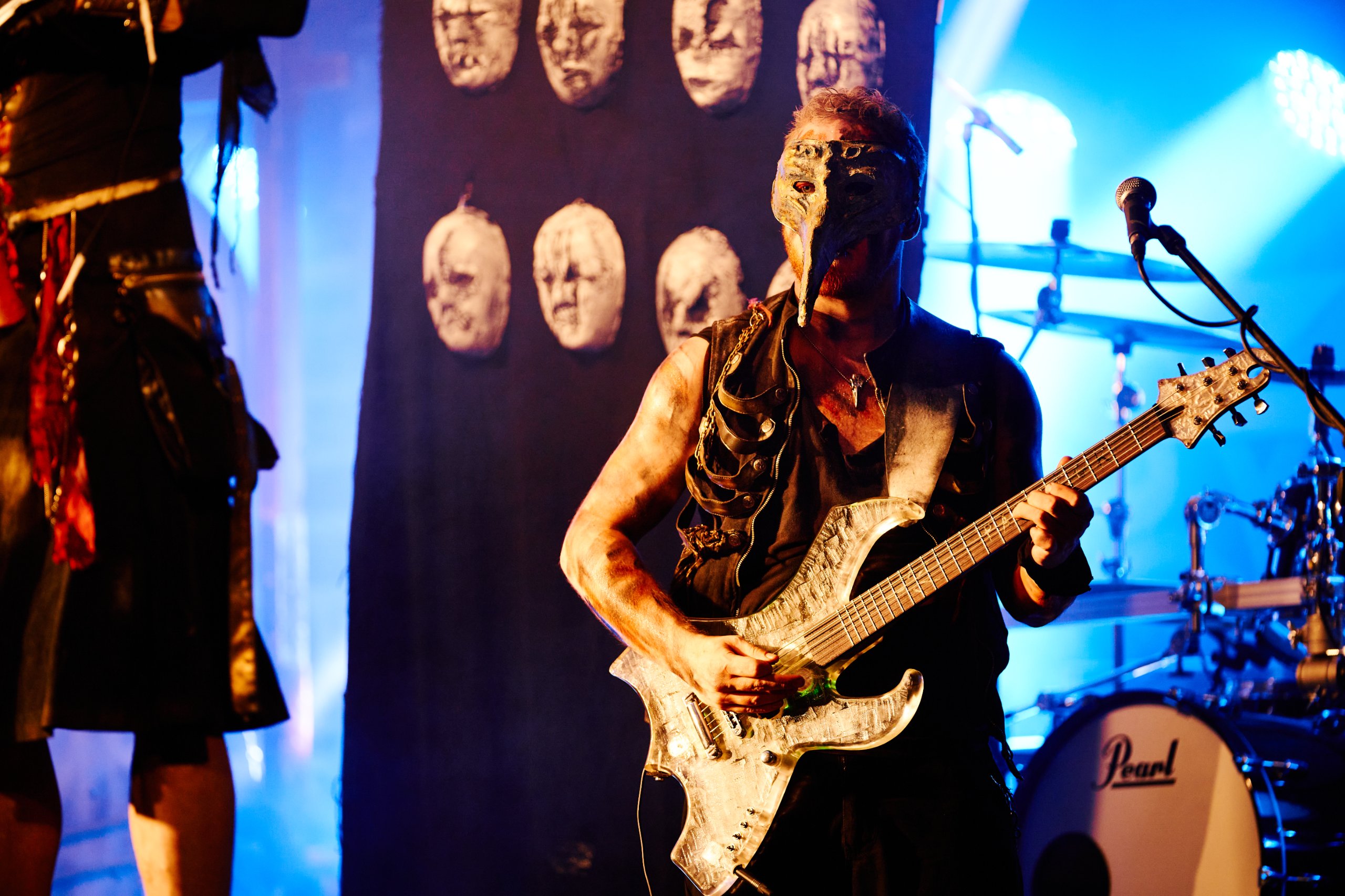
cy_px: 448
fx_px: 5939
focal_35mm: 159
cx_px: 672
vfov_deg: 8.6
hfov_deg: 12.9
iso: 400
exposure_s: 1/250
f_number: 2.8
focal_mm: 159
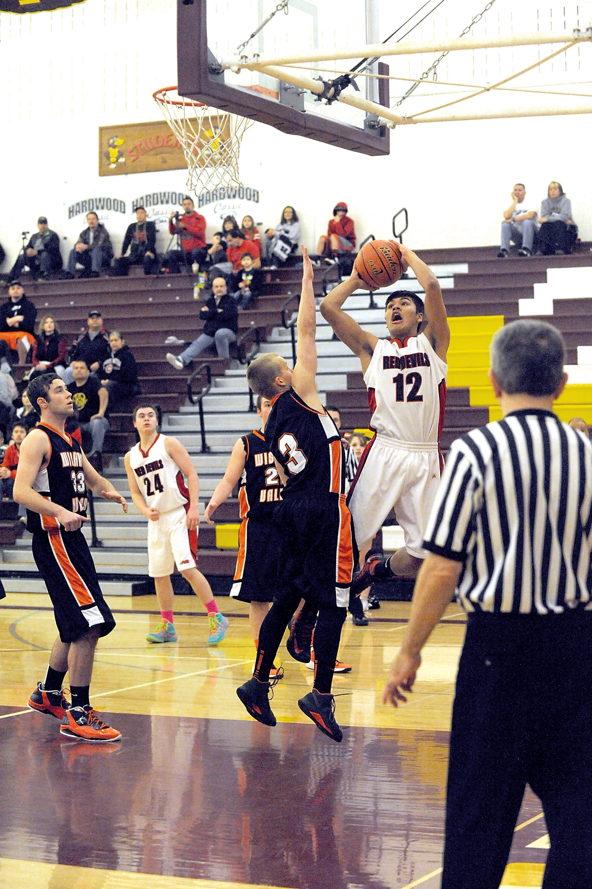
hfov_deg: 17.0
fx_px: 1976
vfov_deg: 25.4
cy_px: 444
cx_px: 296
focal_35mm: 80
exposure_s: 1/500
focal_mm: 80
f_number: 4.5
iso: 6400
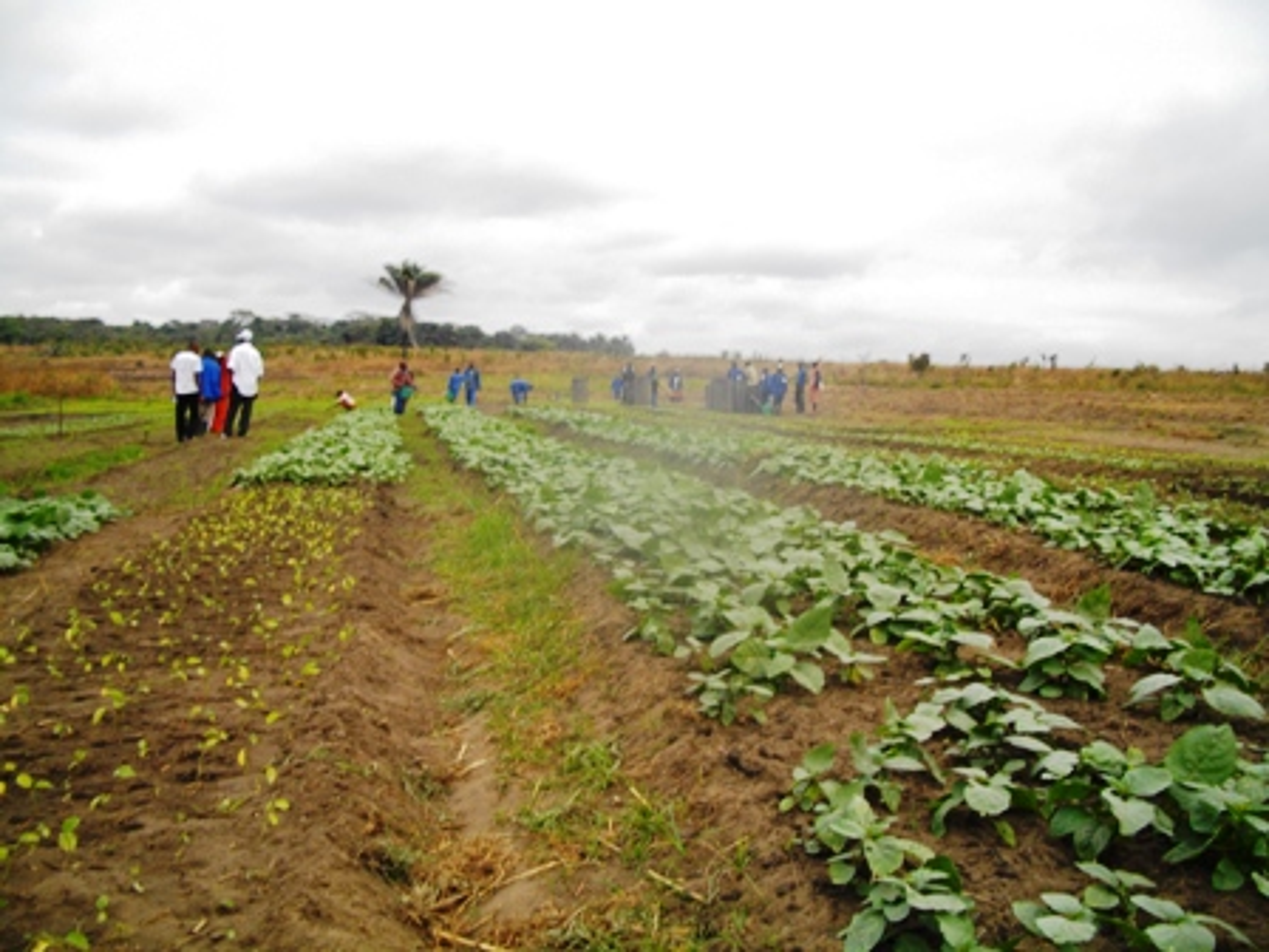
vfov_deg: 45.4
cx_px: 634
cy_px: 476
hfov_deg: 58.4
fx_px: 1136
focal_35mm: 31
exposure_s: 1/100
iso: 100
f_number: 8.8
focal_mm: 5.7
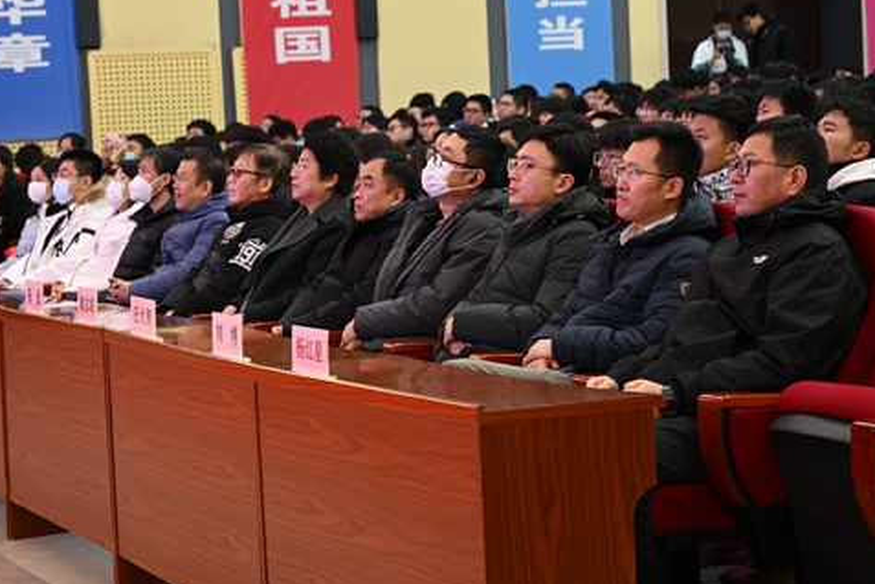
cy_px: 257
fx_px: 2139
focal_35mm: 88
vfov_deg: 15.5
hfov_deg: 23.1
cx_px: 332
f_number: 5.6
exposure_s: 1/50
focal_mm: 70
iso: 1000
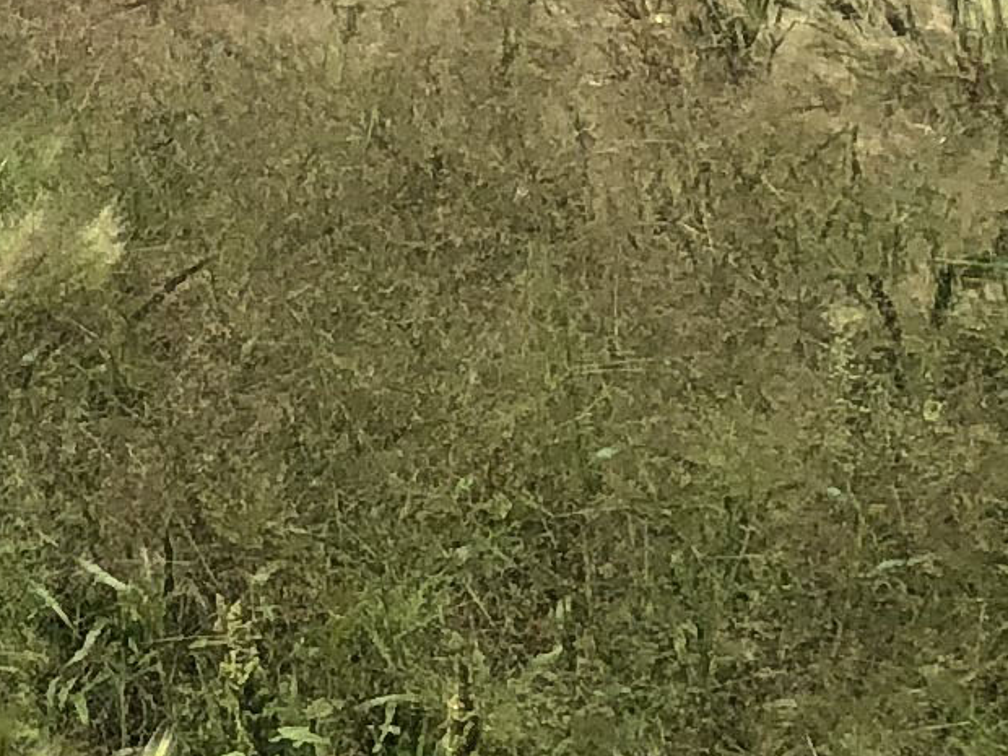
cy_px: -945
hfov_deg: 9.4
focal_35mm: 182
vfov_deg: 7.7
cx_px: -1566
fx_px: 5300
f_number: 1.8
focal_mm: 3.99
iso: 20
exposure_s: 1/2667
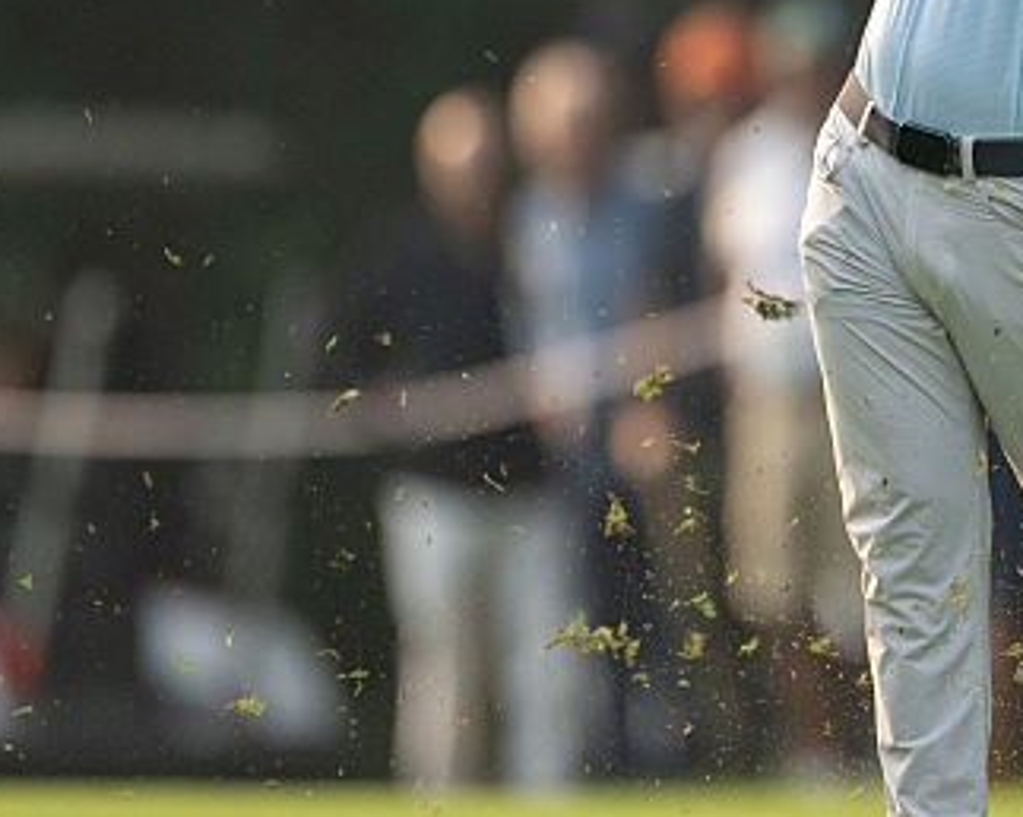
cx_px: 1197
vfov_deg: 1.3
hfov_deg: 1.6
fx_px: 36038
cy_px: 84
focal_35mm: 1191
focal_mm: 400
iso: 800
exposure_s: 1/4000
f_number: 2.8
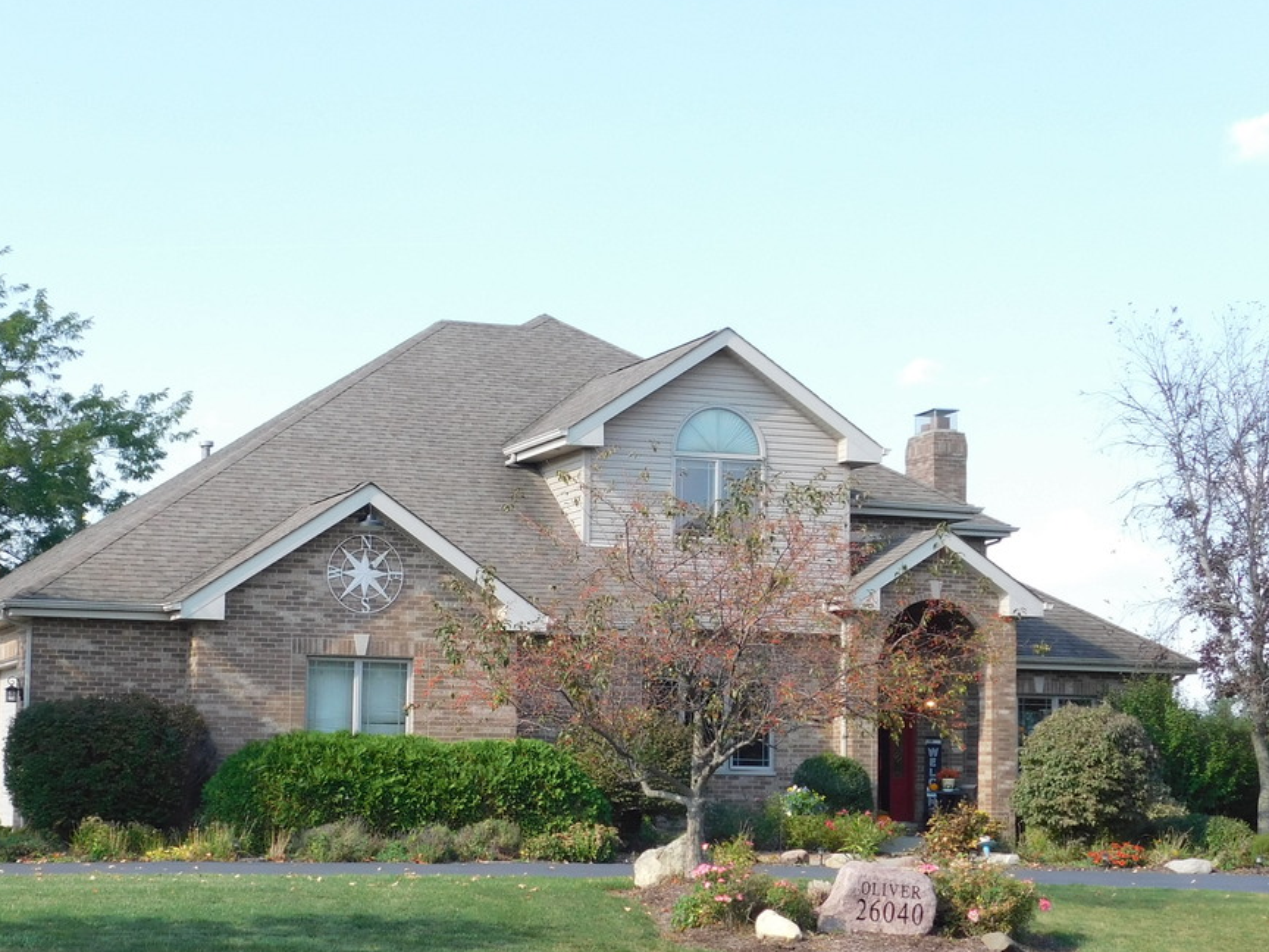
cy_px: 560
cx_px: 527
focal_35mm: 75
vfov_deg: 19.6
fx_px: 2749
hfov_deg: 26.0
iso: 125
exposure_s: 1/400
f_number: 3.7
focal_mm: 8
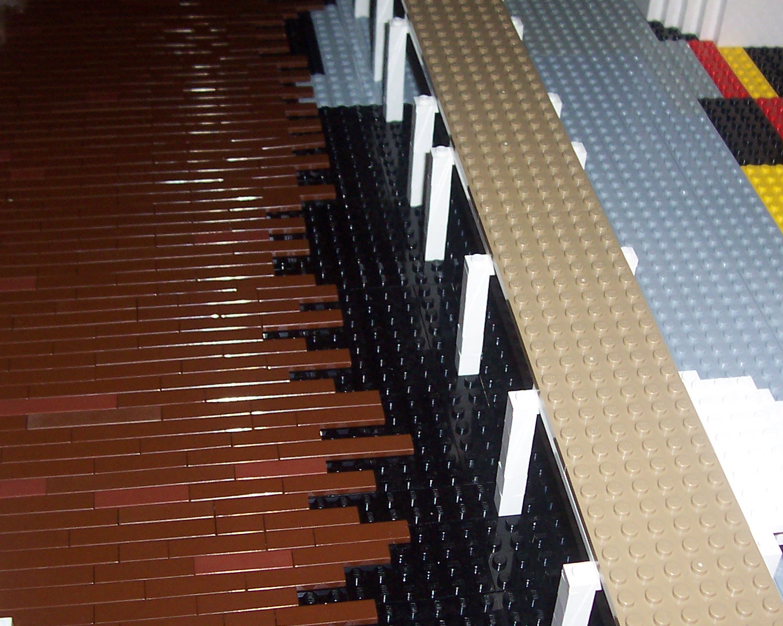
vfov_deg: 27.6
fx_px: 1274
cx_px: 480
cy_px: 354
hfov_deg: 34.0
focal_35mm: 55
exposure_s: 1/60
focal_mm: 5.6
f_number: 2.8
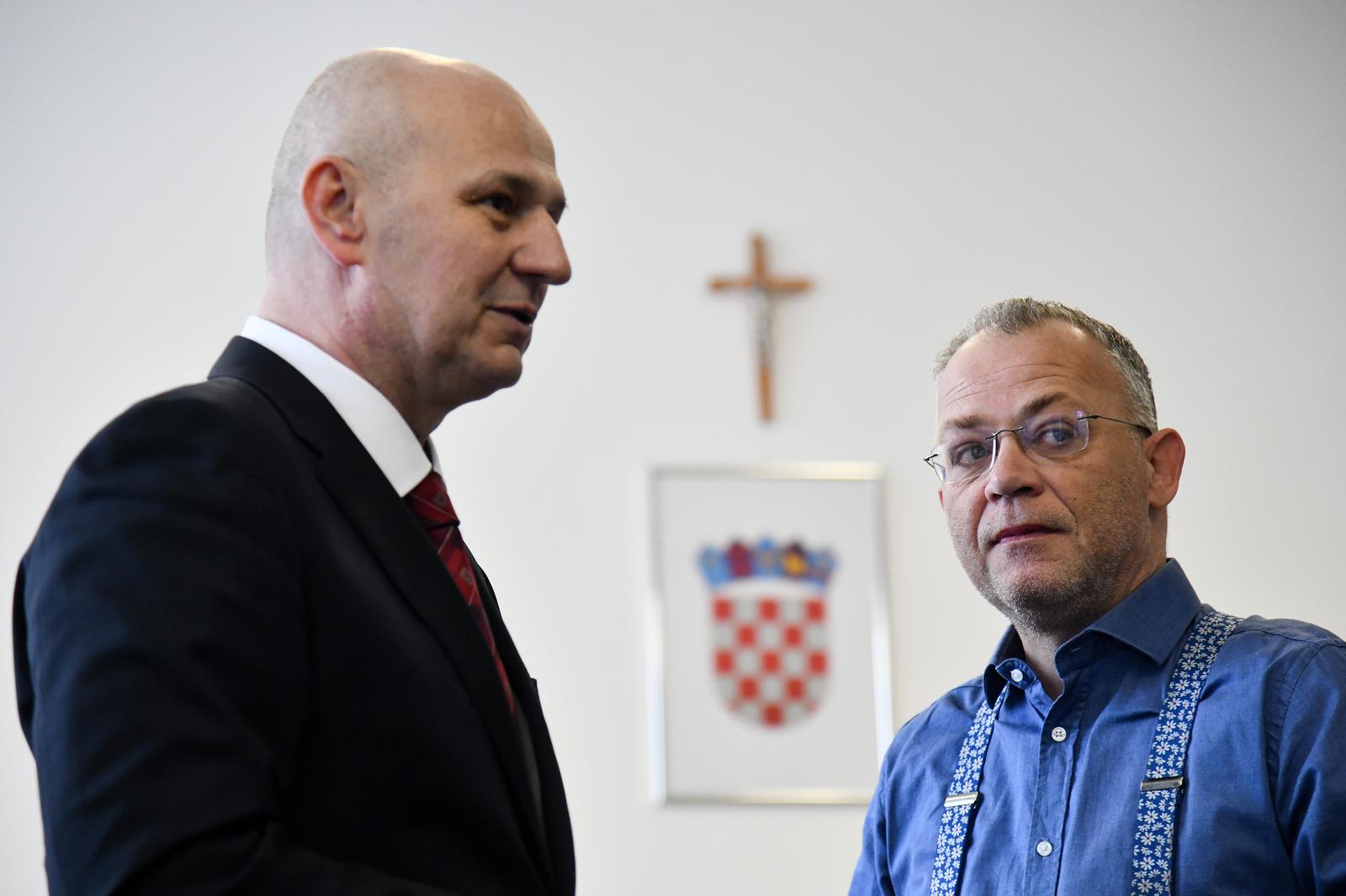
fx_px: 4485
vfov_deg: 11.4
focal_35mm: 120
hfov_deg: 17.1
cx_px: 673
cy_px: 448
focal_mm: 120
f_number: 4
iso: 2000
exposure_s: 1/320
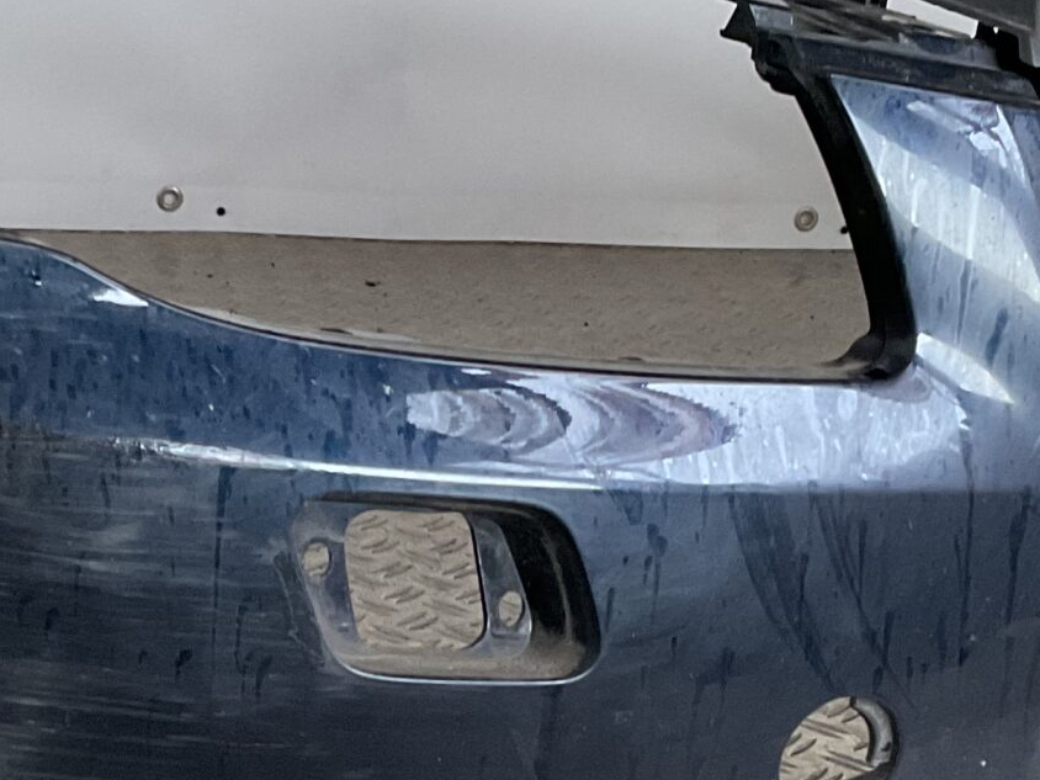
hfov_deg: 22.2
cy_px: 595
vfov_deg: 16.7
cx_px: 373
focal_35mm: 88
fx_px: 2644
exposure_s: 1/50
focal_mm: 3
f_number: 1.8
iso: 160
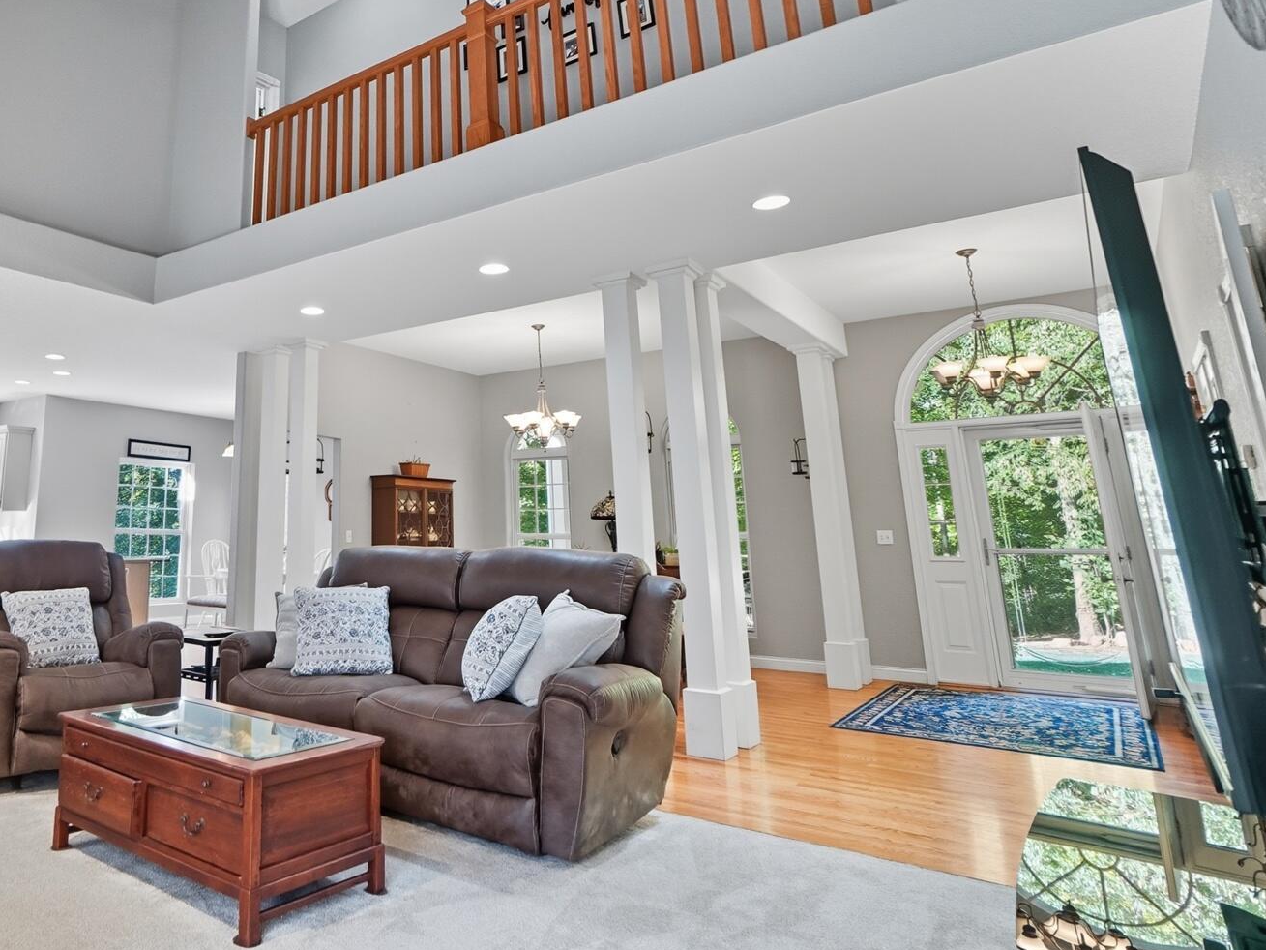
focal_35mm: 22
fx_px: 805
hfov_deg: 72.1
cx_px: 347
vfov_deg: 60.1
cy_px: 343
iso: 125
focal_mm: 10
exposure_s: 1/60
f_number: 5.6
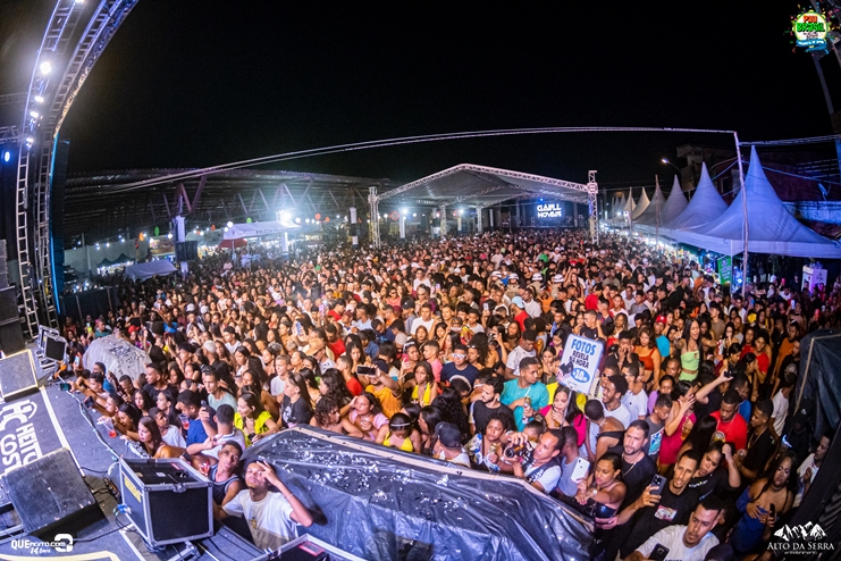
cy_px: 280
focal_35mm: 16
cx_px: 420
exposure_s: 1/400
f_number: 4
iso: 2500
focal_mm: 10.5
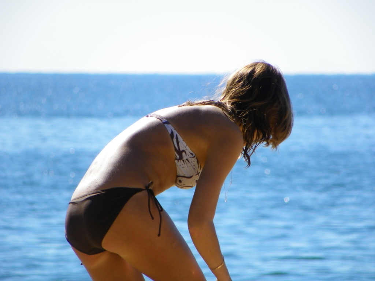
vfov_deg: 2.2
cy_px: 140
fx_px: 7323
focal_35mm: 676
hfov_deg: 2.9
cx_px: 188
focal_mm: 119.6
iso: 64
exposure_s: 1/400
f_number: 5
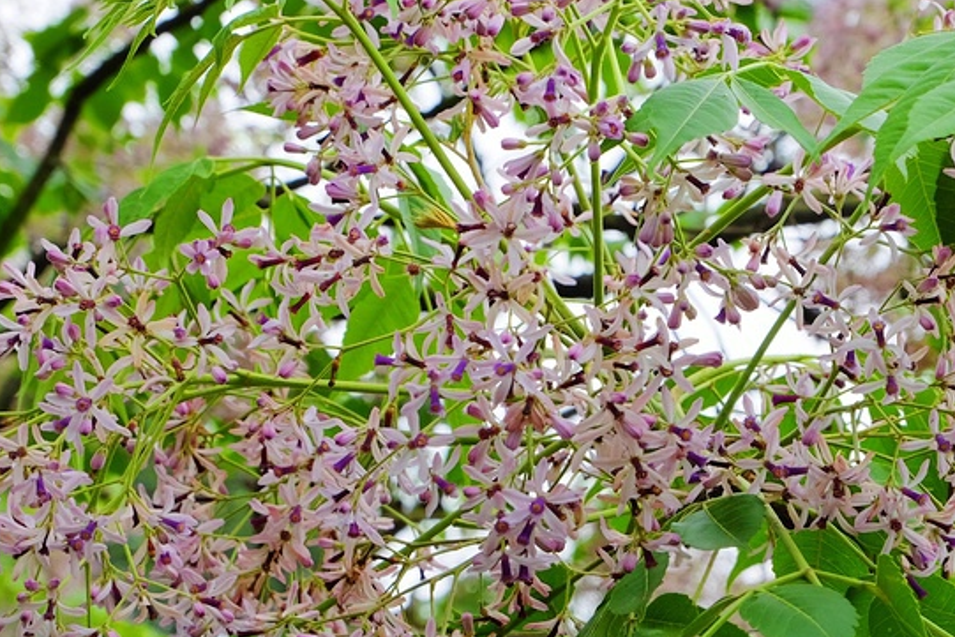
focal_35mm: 142
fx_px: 3768
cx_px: 515
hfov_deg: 14.4
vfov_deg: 9.7
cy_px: 334
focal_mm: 50
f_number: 9
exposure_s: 1/75
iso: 400
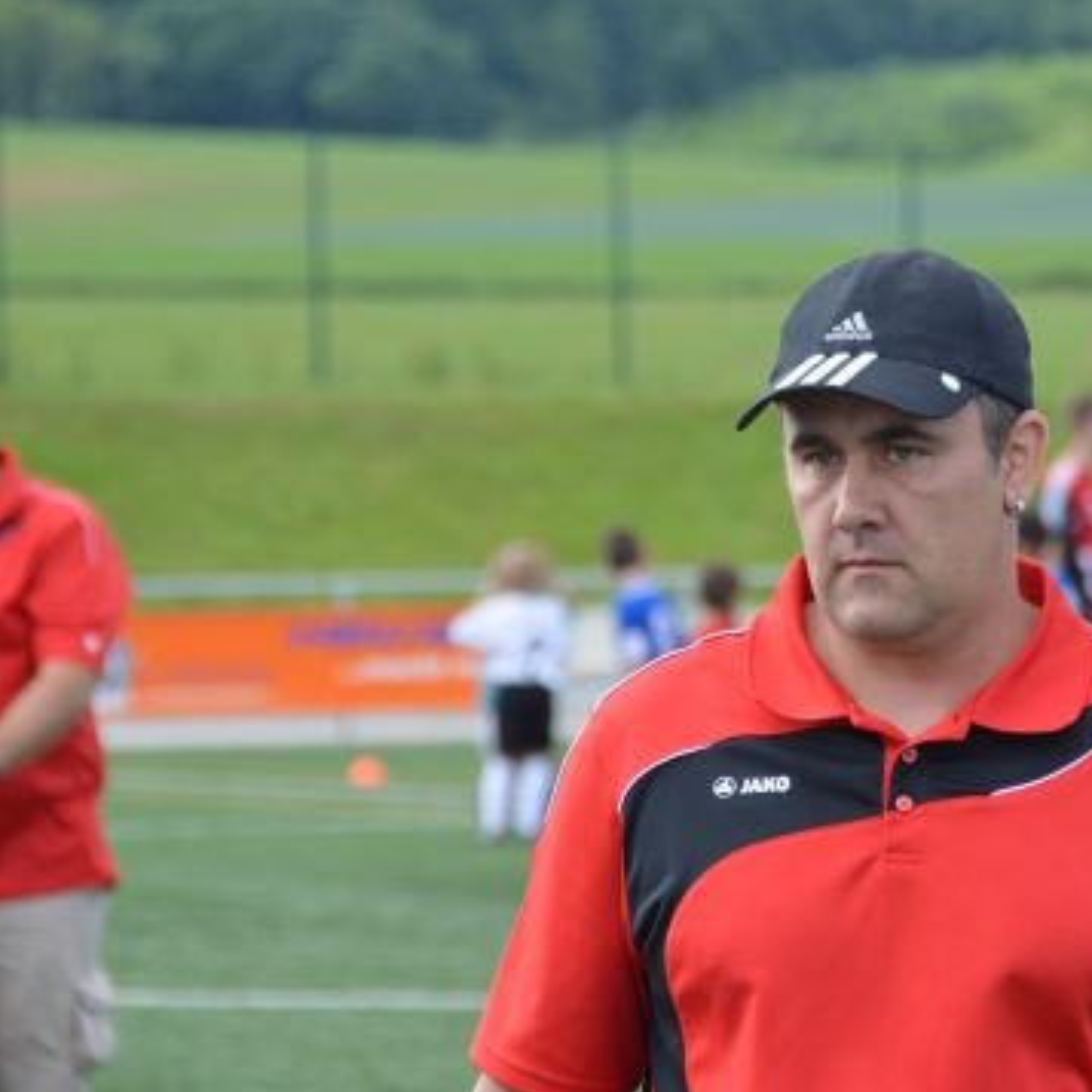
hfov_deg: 6.3
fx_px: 9922
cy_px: 503
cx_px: 817
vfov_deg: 6.3
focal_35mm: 278
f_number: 5.6
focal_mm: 130
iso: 400
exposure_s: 1/640
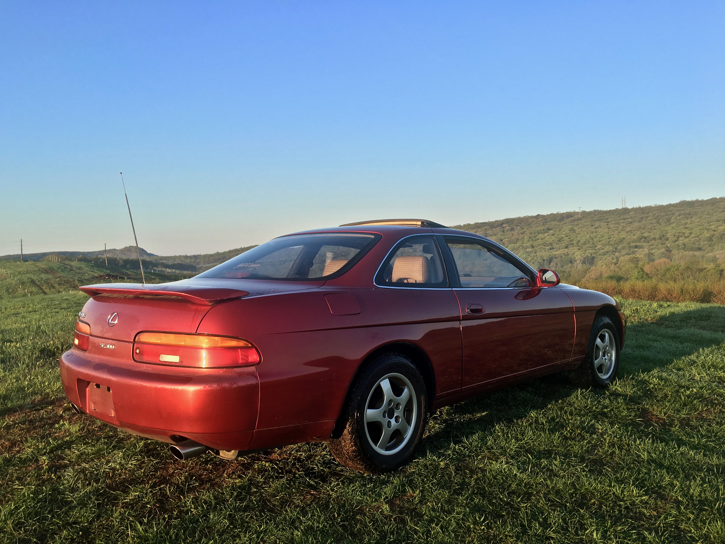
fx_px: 607
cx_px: 362
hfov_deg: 61.7
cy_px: 272
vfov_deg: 48.2
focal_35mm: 29
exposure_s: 1/432
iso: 25
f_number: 2.2
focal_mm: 4.15
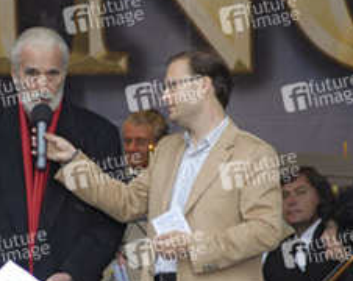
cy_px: 211
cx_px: 122
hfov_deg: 2.3
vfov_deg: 1.8
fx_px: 8761
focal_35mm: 840
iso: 500
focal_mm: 300
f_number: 5.6
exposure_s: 1/60
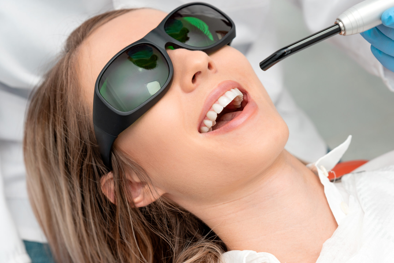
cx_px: 219
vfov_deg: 17.5
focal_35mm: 78
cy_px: 119
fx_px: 854
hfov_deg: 26.0
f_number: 5.6
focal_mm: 70
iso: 250
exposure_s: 1/100
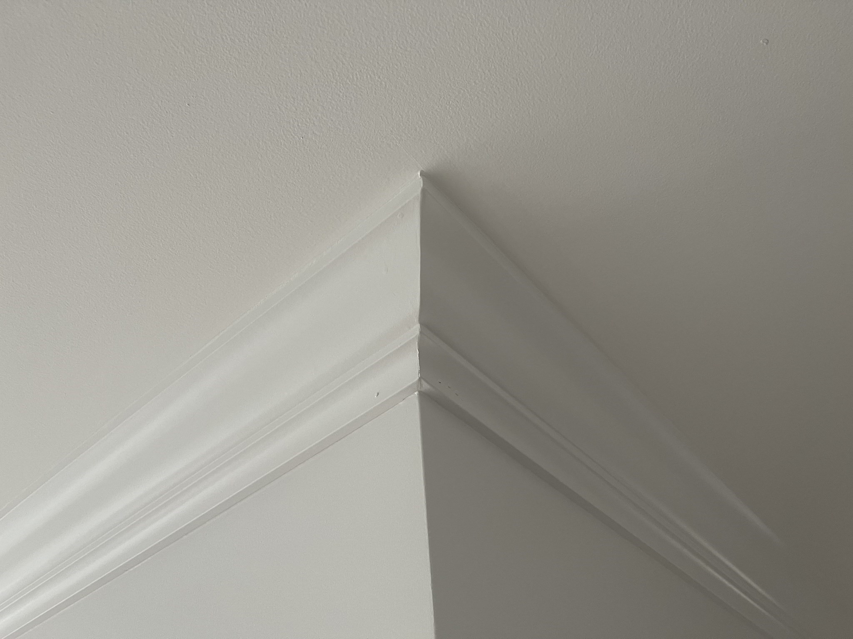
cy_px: 320
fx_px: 616
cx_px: 426
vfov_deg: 54.9
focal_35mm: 25
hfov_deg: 69.4
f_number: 1.6
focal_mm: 5.1
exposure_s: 1/83
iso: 125
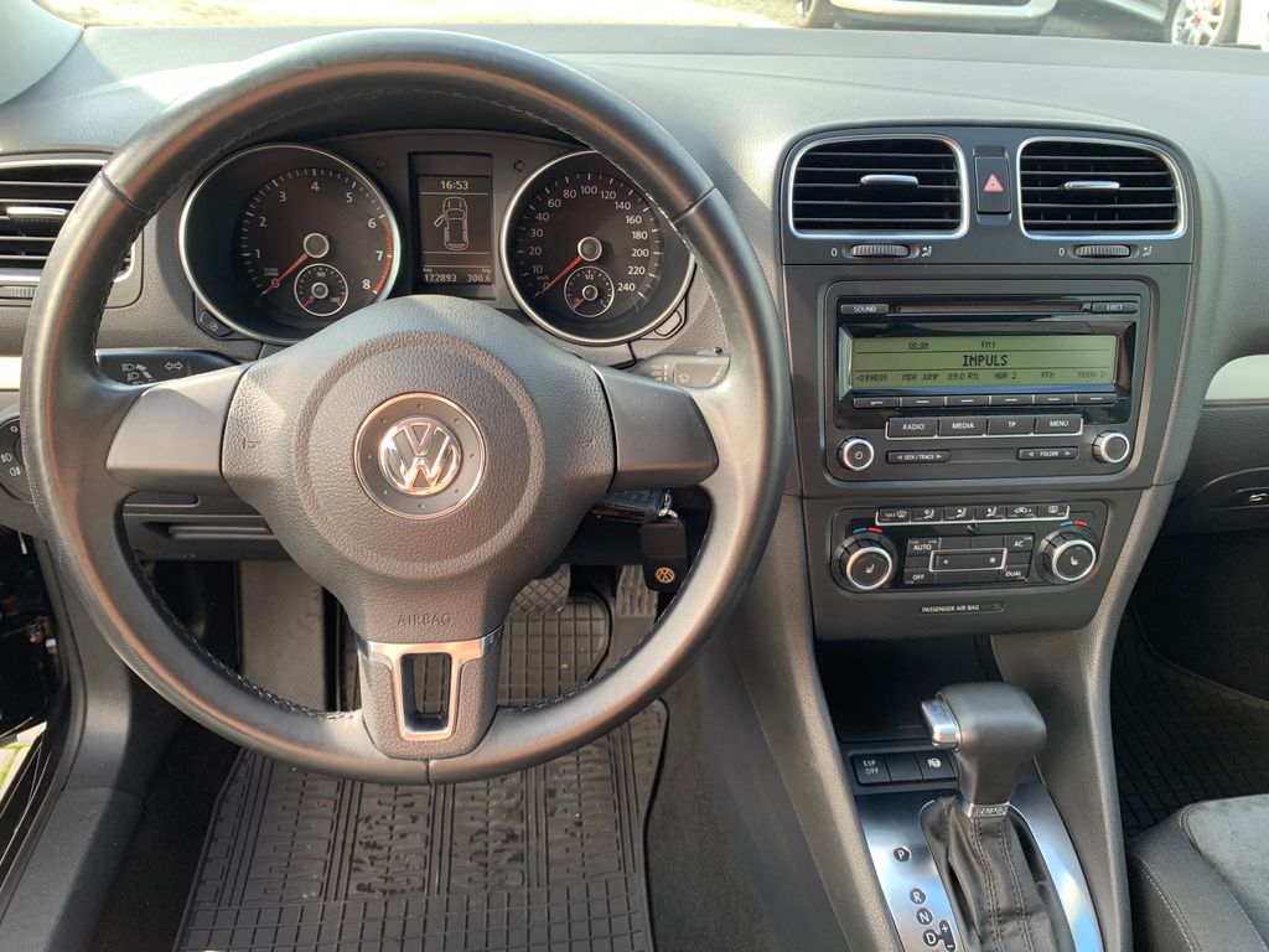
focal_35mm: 26
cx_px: 634
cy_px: 476
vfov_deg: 53.1
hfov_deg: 67.3
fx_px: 953
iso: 50
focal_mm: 4.25
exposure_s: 1/121
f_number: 1.8
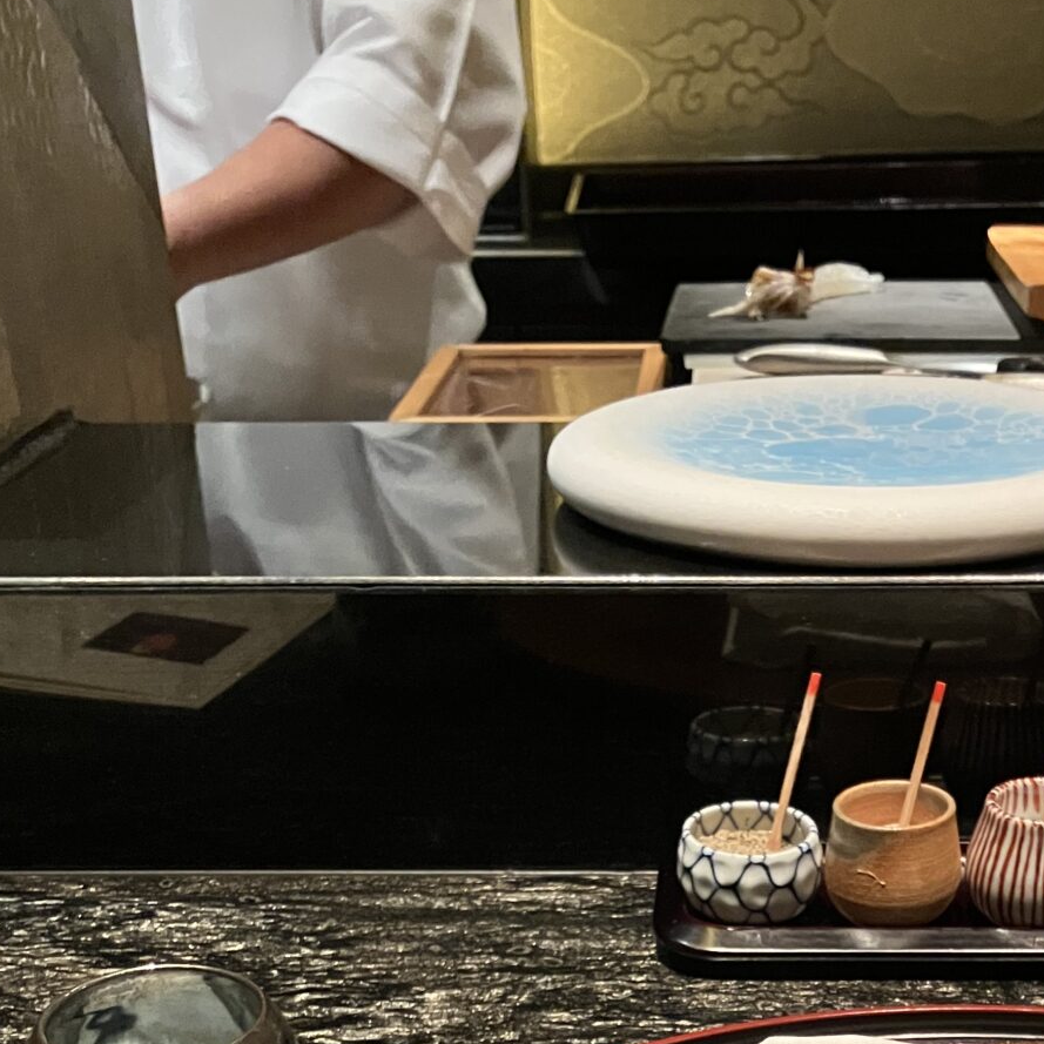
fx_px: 1945
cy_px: 1091
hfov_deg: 29.6
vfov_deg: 27.9
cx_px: 779
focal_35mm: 57
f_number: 1.8
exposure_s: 1/40
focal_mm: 3.99
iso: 400
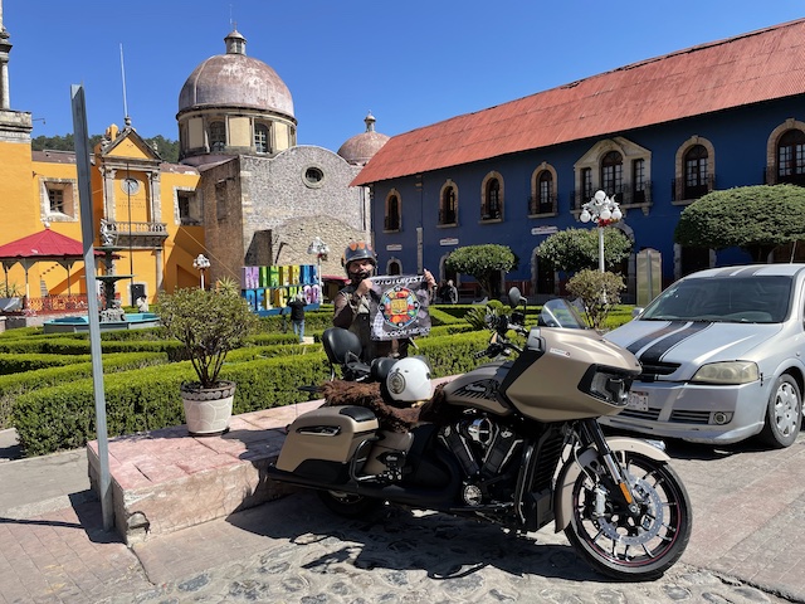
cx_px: 402
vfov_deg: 53.1
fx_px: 605
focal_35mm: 26
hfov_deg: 67.3
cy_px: 302
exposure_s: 1/2398
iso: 32
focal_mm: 4.2
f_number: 1.6
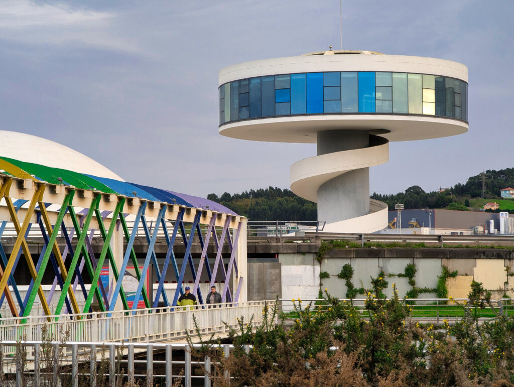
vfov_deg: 14.0
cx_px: 257
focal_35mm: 106
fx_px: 1576
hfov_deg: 18.5
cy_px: 194
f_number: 3.5
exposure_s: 1/96
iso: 87
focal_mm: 19
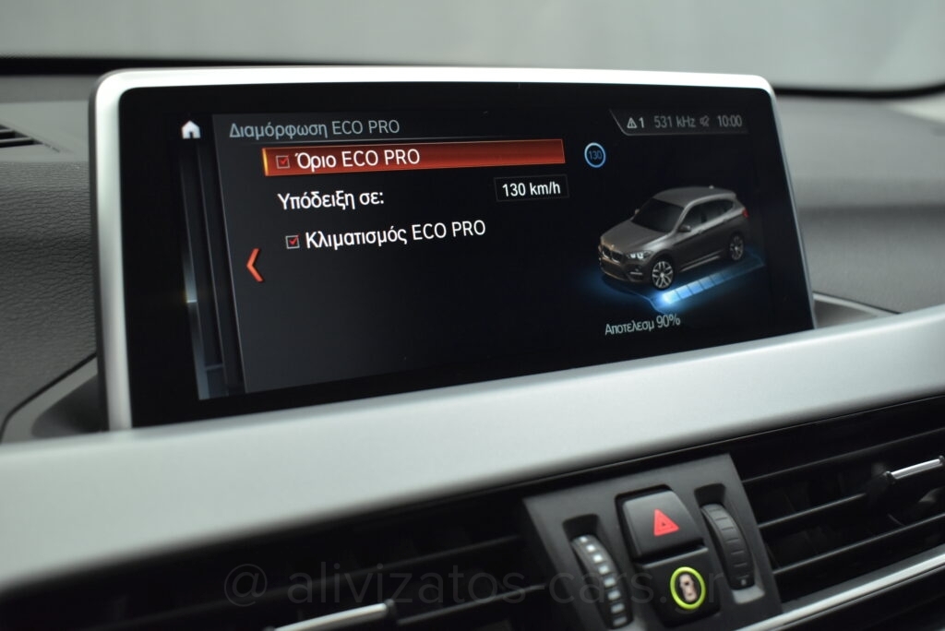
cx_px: 472
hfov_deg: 53.1
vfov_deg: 36.9
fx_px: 945
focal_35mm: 36
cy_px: 316
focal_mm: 24
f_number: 4
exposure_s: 1/80
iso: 1600
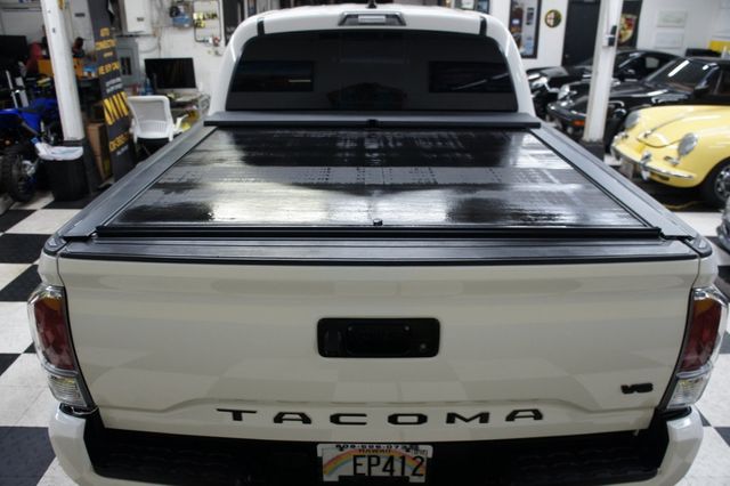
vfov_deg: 47.9
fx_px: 547
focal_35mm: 27
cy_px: 243
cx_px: 365
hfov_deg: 67.4
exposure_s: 1/30
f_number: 3.5
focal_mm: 18
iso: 320
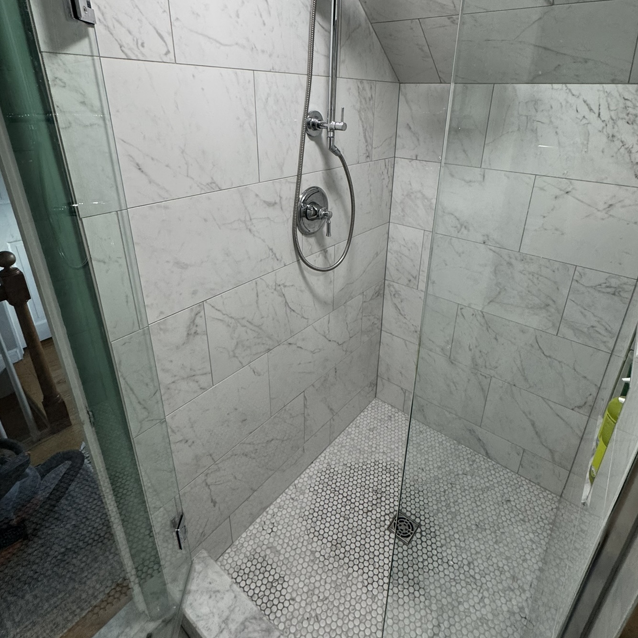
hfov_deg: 77.6
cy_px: 258
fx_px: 396
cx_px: 337
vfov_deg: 76.9
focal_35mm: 19
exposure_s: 1/120
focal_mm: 2.22
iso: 200
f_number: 2.2
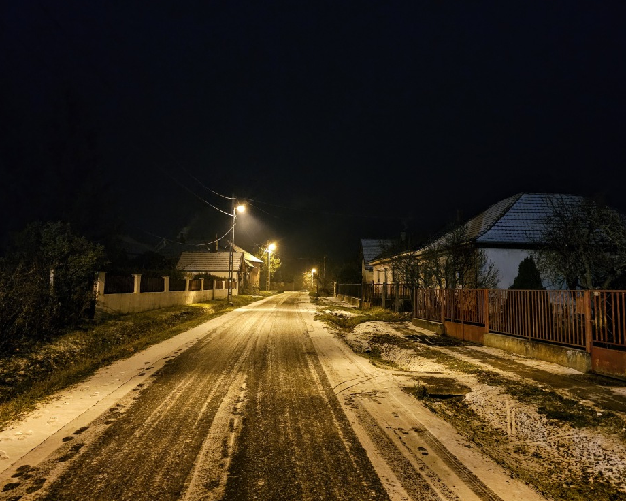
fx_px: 463
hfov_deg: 68.0
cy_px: 257
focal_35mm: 25
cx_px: 335
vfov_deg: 56.8
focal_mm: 6.3
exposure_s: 1/16.7
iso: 2500
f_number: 1.7
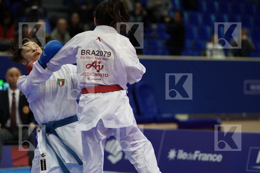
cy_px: 86
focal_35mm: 189
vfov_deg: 7.3
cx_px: 130
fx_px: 1365
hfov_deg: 10.9
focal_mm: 126
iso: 3200
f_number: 2.8
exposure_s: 1/1000
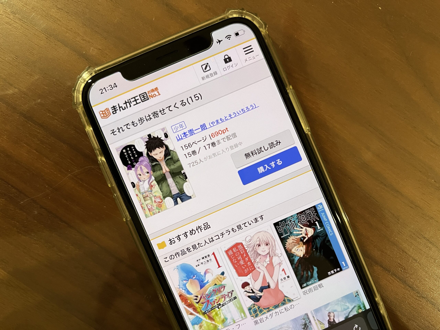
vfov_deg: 53.1
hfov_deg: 67.3
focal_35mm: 26
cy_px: 165
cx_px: 220
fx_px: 330
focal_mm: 5.1
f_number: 1.6
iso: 320
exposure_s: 1/60
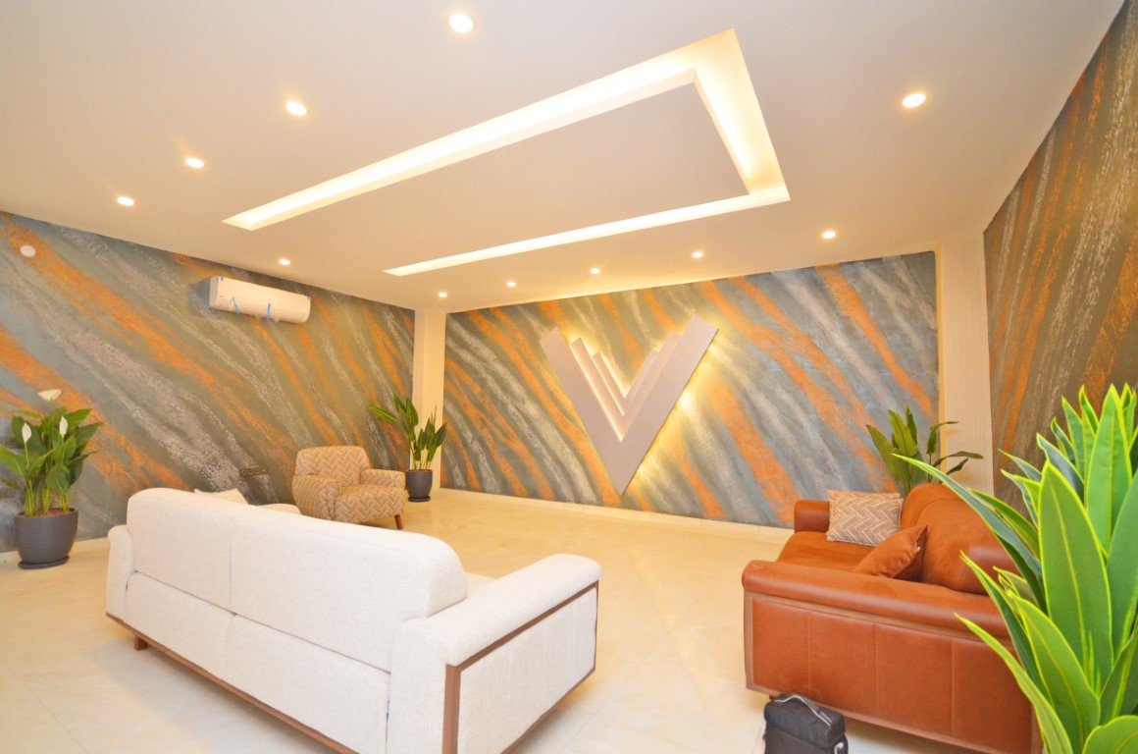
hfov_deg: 100.5
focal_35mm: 15
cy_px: 377
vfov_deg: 77.1
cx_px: 569
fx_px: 473
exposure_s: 1/60
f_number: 4
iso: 800
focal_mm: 10
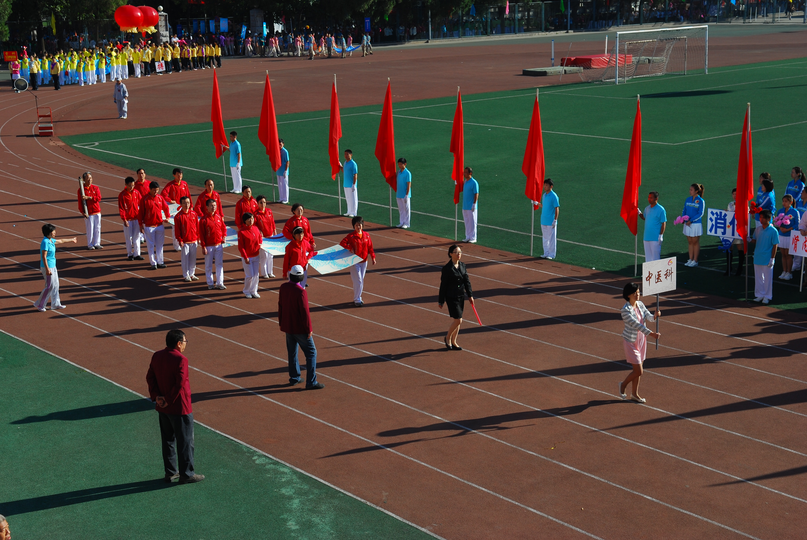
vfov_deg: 23.8
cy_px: 270
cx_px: 404
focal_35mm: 57
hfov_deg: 35.0
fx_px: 1279
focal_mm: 38
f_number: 8
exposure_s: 1/160
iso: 100
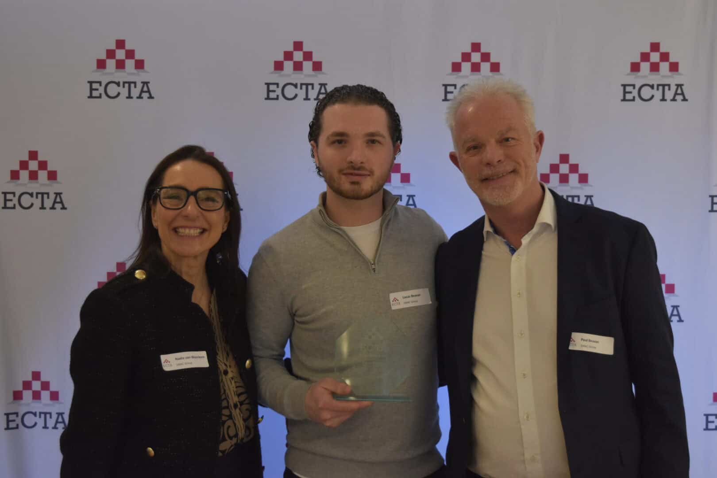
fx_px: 1075
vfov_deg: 25.1
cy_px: 239
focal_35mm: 54
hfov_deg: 36.9
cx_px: 358
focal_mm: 36
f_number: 4.8
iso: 1600
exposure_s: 1/60
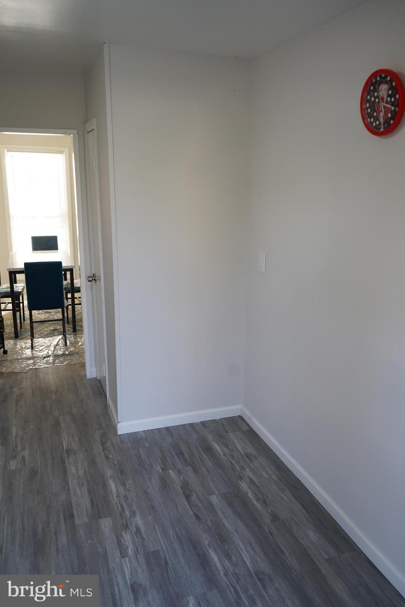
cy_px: 304
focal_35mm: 28
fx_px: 472
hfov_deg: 46.4
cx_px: 202
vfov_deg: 65.5
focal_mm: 28
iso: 500
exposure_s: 1/160
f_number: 4
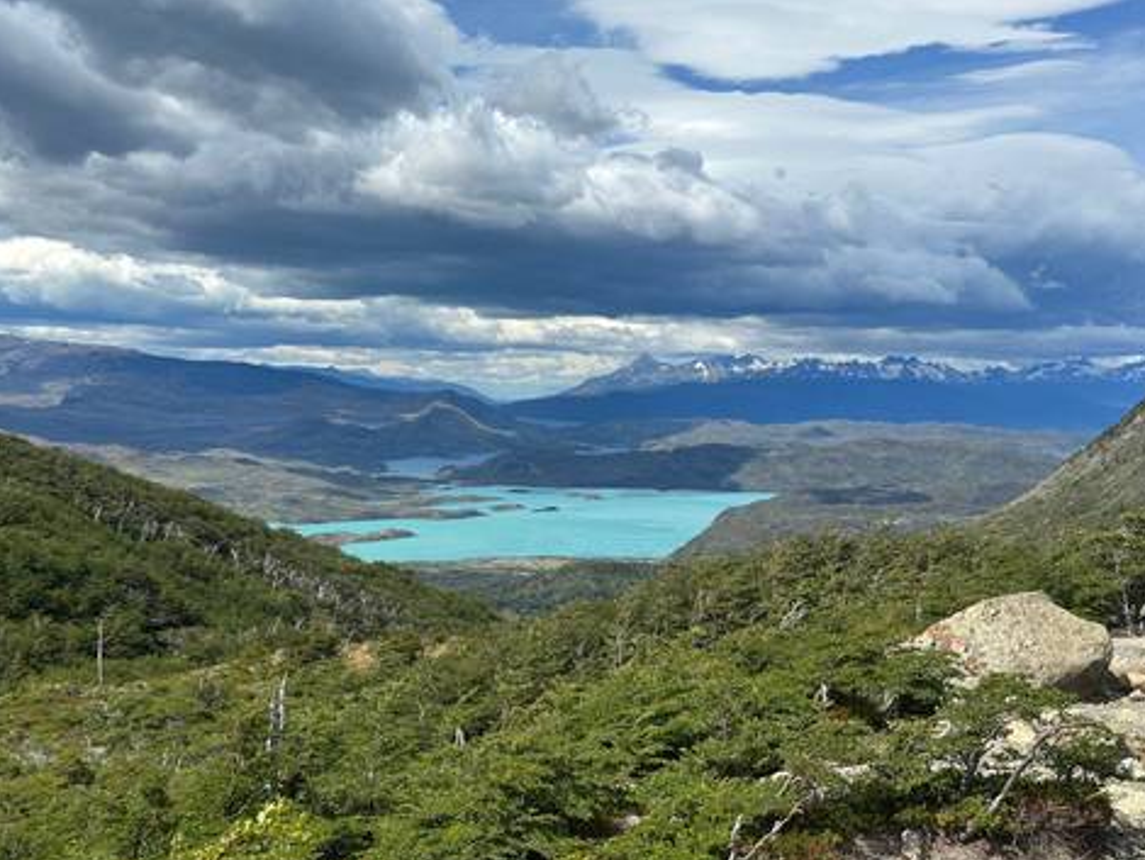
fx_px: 1622
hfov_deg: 38.9
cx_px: 575
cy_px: 434
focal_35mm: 49
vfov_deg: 29.7
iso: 64
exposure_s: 1/7092
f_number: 1.78
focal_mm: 6.86
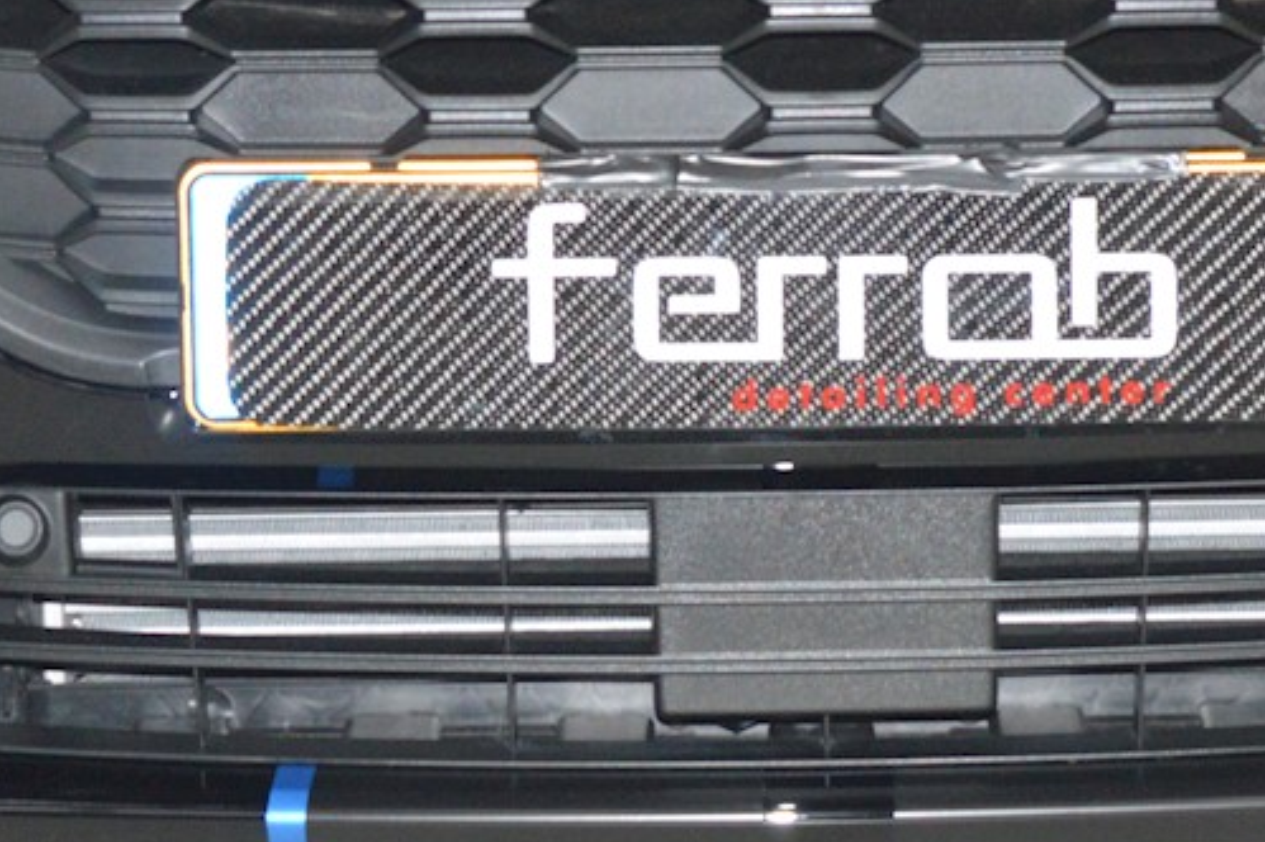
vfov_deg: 8.9
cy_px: -372
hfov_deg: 13.7
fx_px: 5267
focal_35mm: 150
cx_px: 783
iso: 800
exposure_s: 1/60
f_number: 8
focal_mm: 26
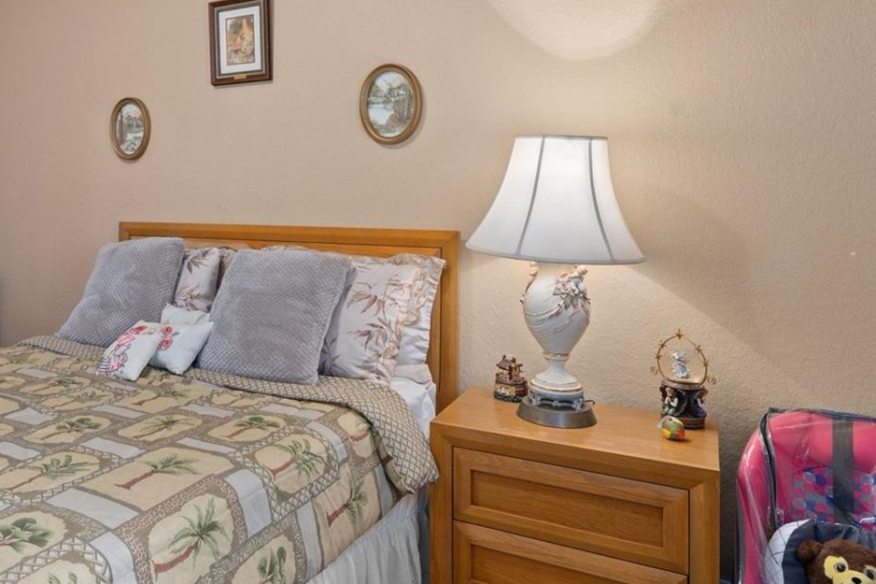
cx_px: 258
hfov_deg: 61.3
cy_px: 205
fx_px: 705
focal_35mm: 29
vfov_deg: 44.4
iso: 320
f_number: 8
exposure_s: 2
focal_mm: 17
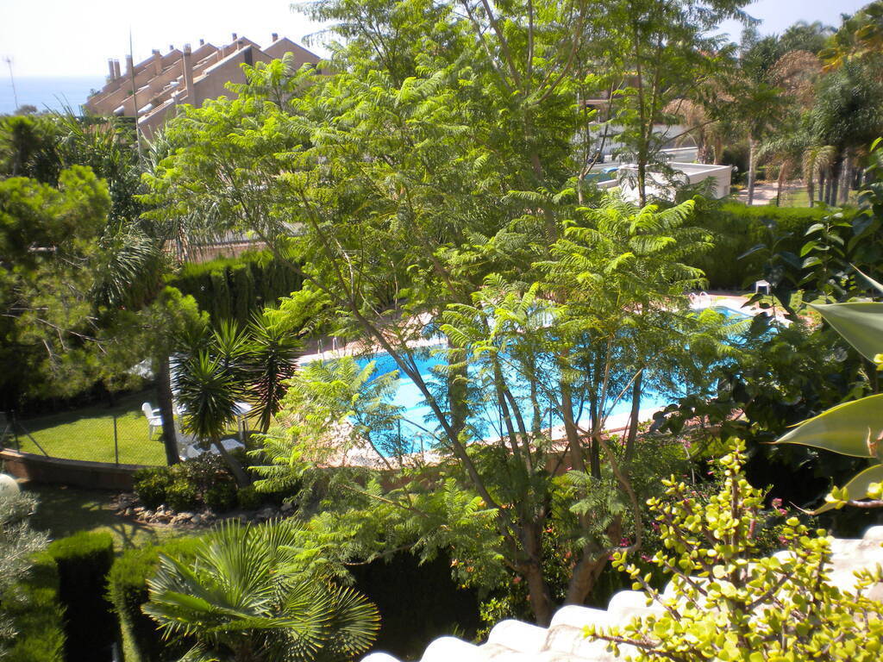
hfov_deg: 52.6
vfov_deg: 40.7
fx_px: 893
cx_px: 442
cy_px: 331
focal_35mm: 35
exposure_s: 1/330
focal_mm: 6.3
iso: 80
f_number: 4.6
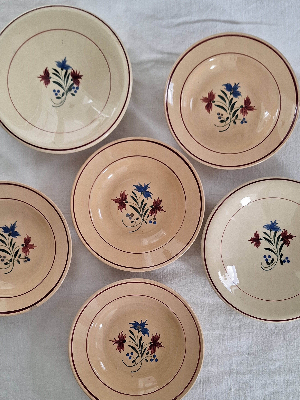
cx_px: 140
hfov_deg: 42.9
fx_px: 381
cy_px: 223
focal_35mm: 33
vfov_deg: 55.2
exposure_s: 1/50
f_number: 1.8
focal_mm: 5.54
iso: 50
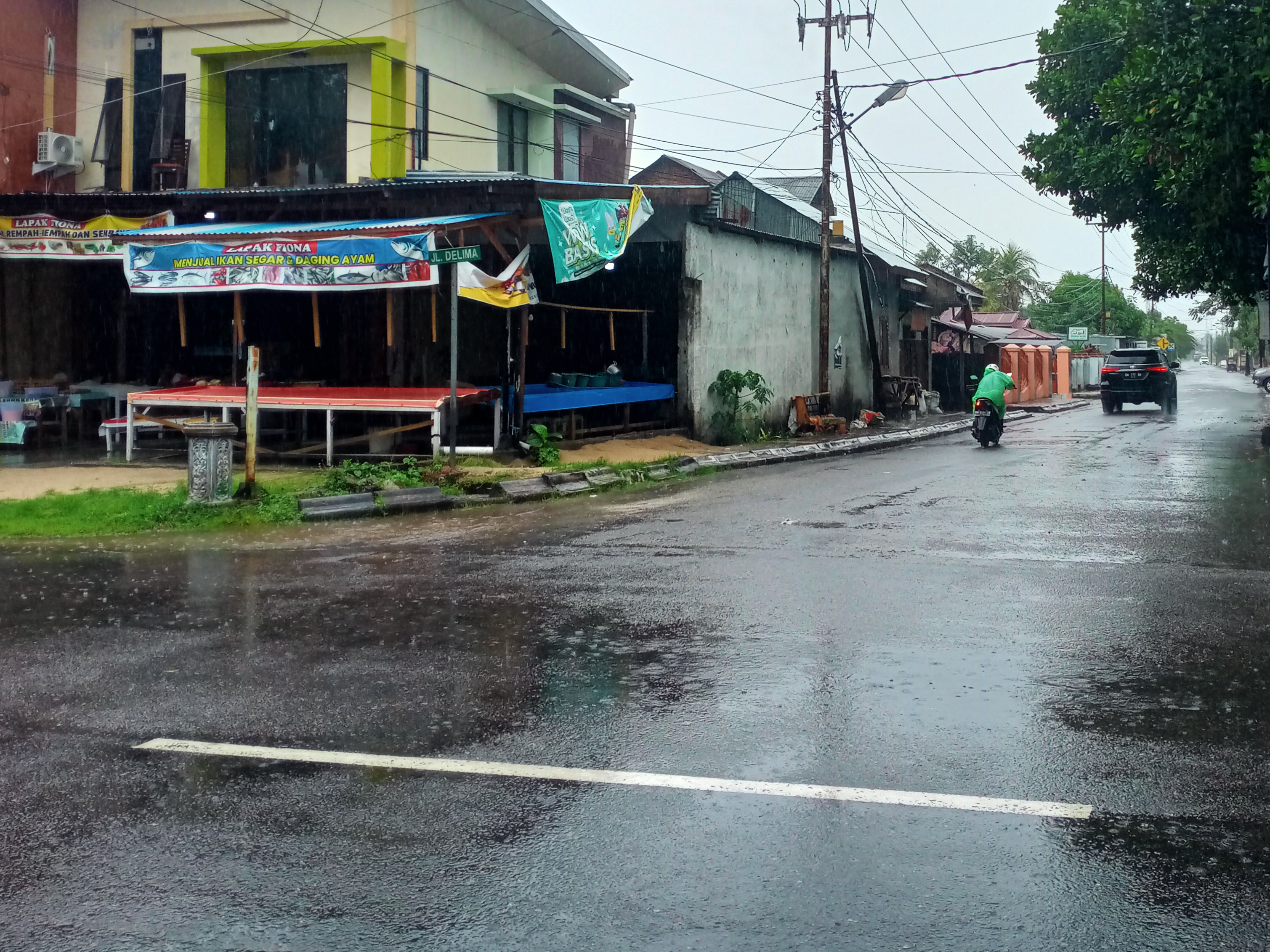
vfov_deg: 37.3
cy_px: 317
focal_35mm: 38
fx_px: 1394
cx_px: 825
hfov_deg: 48.3
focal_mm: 4.05
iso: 111
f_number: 1.8
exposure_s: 1/293
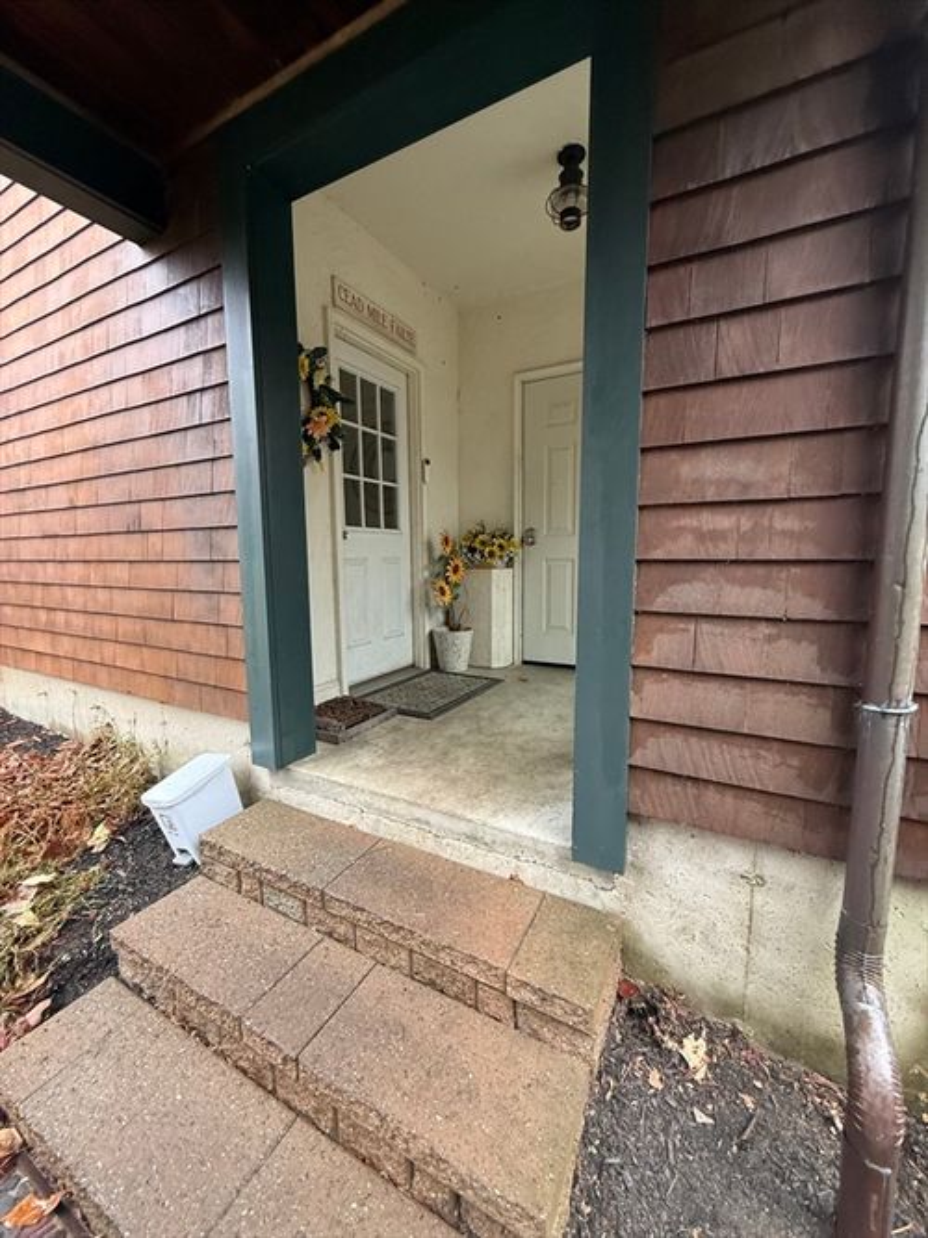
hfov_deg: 85.7
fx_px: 501
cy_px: 619
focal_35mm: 14
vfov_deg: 102.1
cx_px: 464
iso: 320
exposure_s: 1/97
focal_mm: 2.22
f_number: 2.2
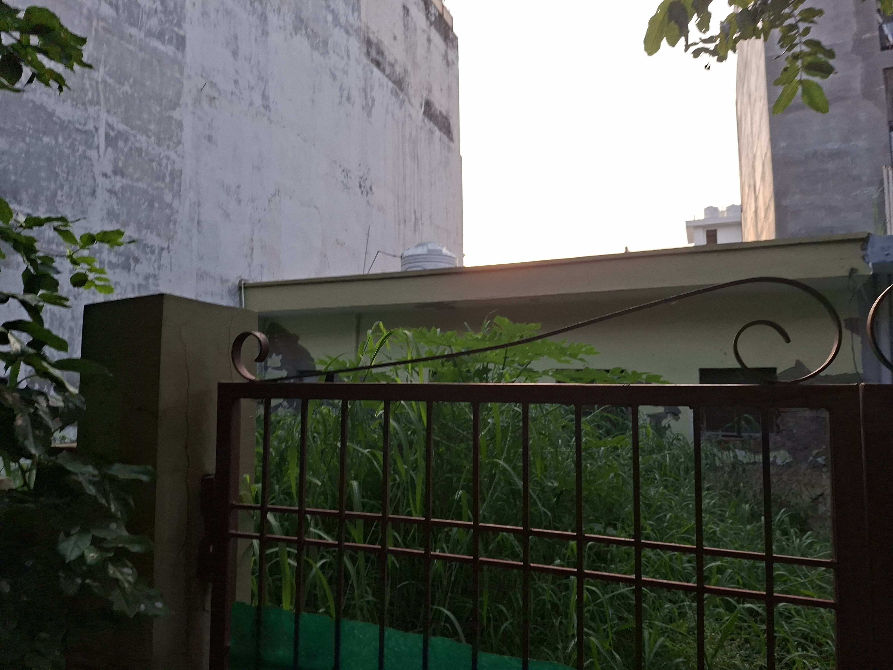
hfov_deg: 73.9
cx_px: 446
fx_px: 593
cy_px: 335
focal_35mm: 23
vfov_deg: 58.9
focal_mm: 5.54
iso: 50
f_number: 1.8
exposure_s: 1/561
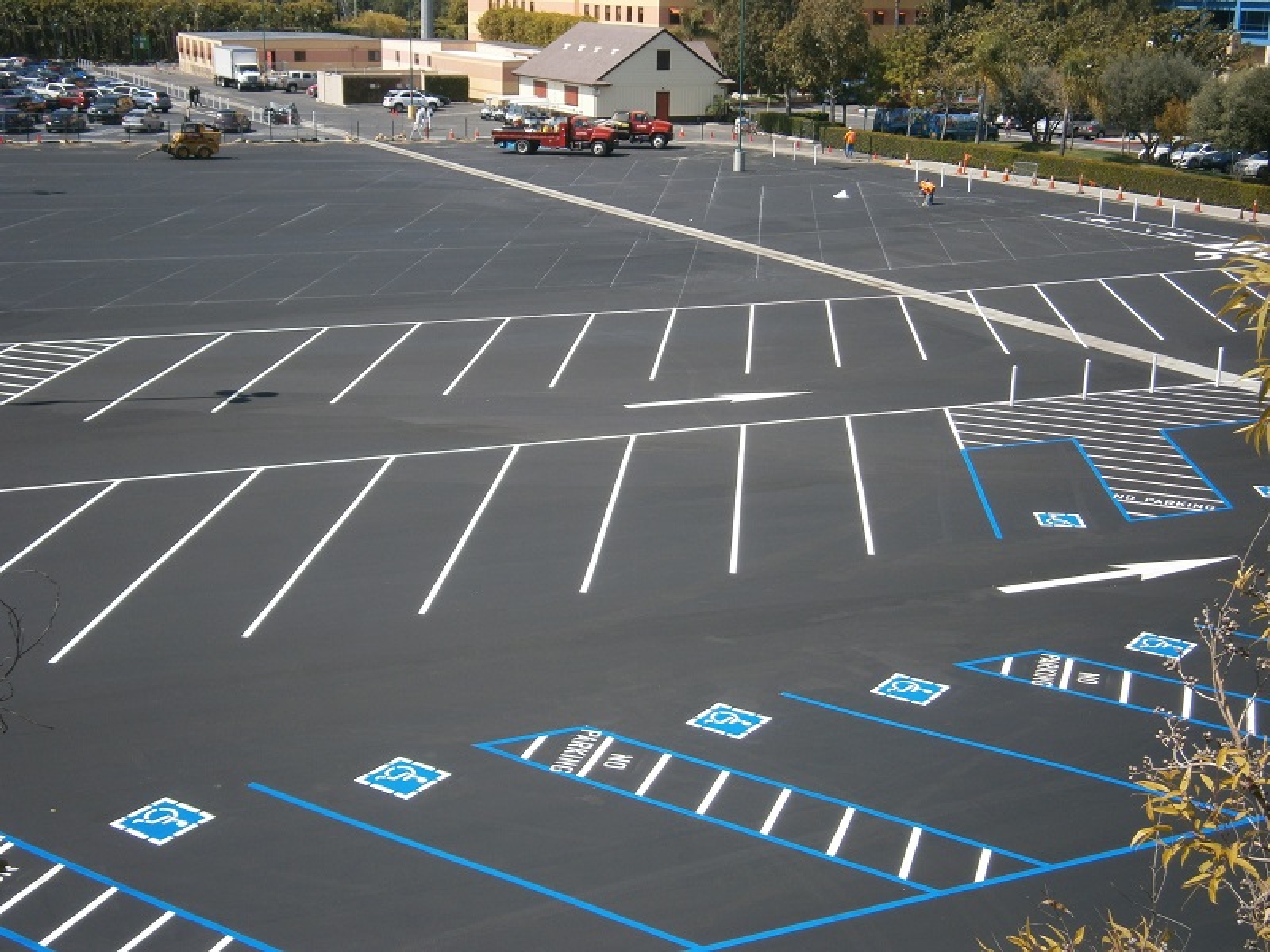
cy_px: 476
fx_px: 1724
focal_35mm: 47
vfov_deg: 30.9
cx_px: 635
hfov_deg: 40.4
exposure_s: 1/640
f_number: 3.4
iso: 80
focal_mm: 8.3
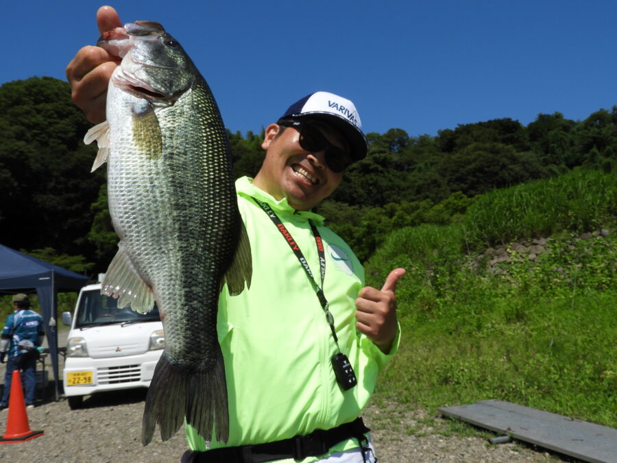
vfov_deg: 42.9
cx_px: 308
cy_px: 232
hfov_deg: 55.4
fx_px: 588
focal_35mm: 33
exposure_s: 1/1600
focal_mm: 5.9
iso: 100
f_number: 3.6
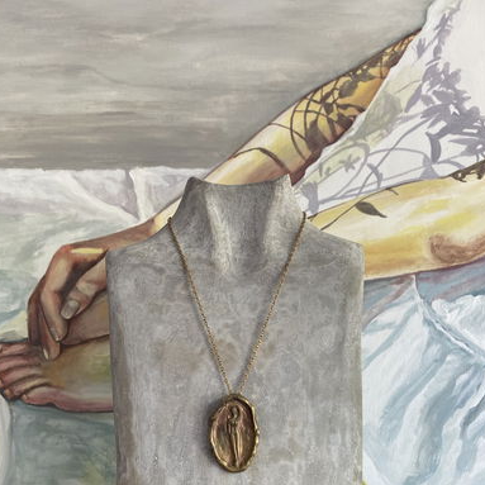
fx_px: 507
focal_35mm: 32
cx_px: 238
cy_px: 307
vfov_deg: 50.5
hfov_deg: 51.1
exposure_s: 1/121
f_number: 1.8
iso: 125
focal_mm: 4.25
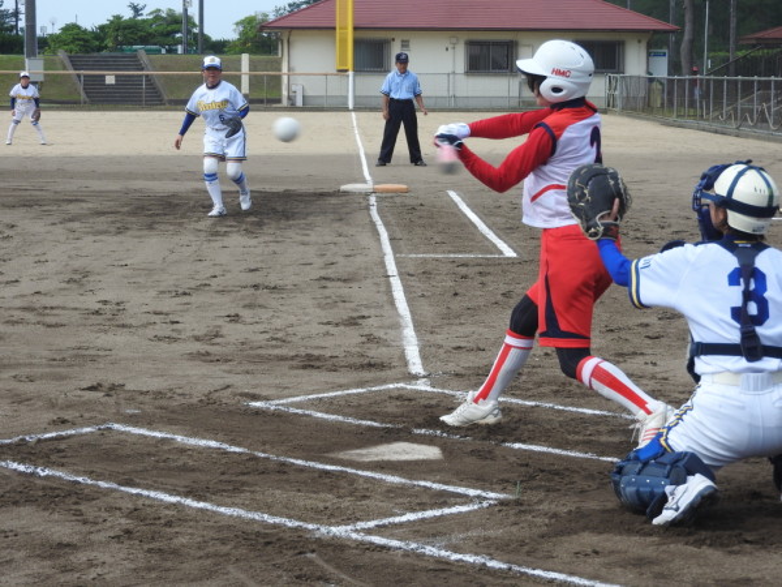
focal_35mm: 105
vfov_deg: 14.1
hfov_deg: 18.7
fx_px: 2372
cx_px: 391
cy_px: 294
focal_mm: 18.8
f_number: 4.8
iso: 100
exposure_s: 1/400
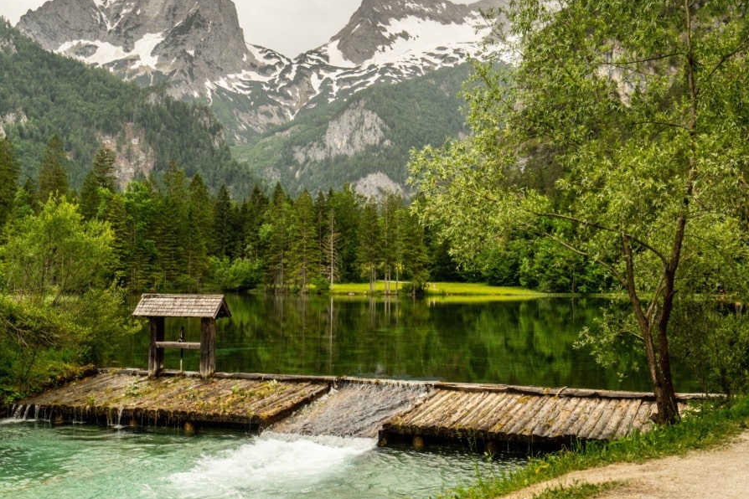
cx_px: 368
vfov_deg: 28.6
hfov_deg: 41.9
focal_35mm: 47
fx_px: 978
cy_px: 250
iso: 200
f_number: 4
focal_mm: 35
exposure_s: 1/320
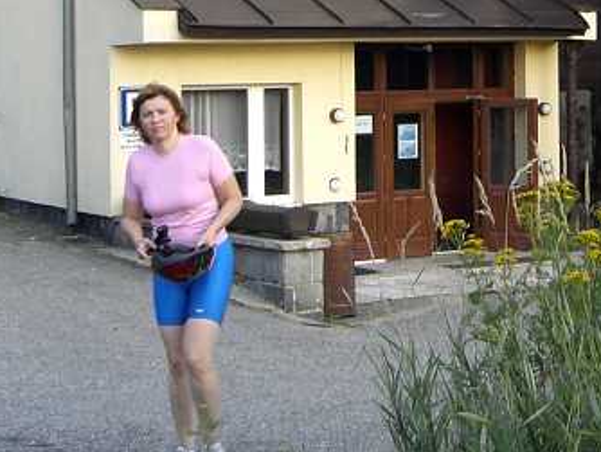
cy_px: -68
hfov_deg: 21.1
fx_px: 1581
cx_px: 538
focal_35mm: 91
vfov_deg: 15.7
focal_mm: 6.3
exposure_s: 1/80
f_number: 3.1
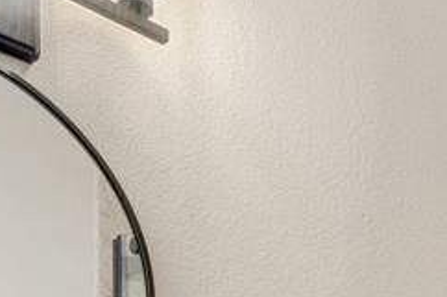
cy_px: 546
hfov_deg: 25.2
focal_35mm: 72
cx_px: 539
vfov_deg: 15.9
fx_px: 893
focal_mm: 17
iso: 400
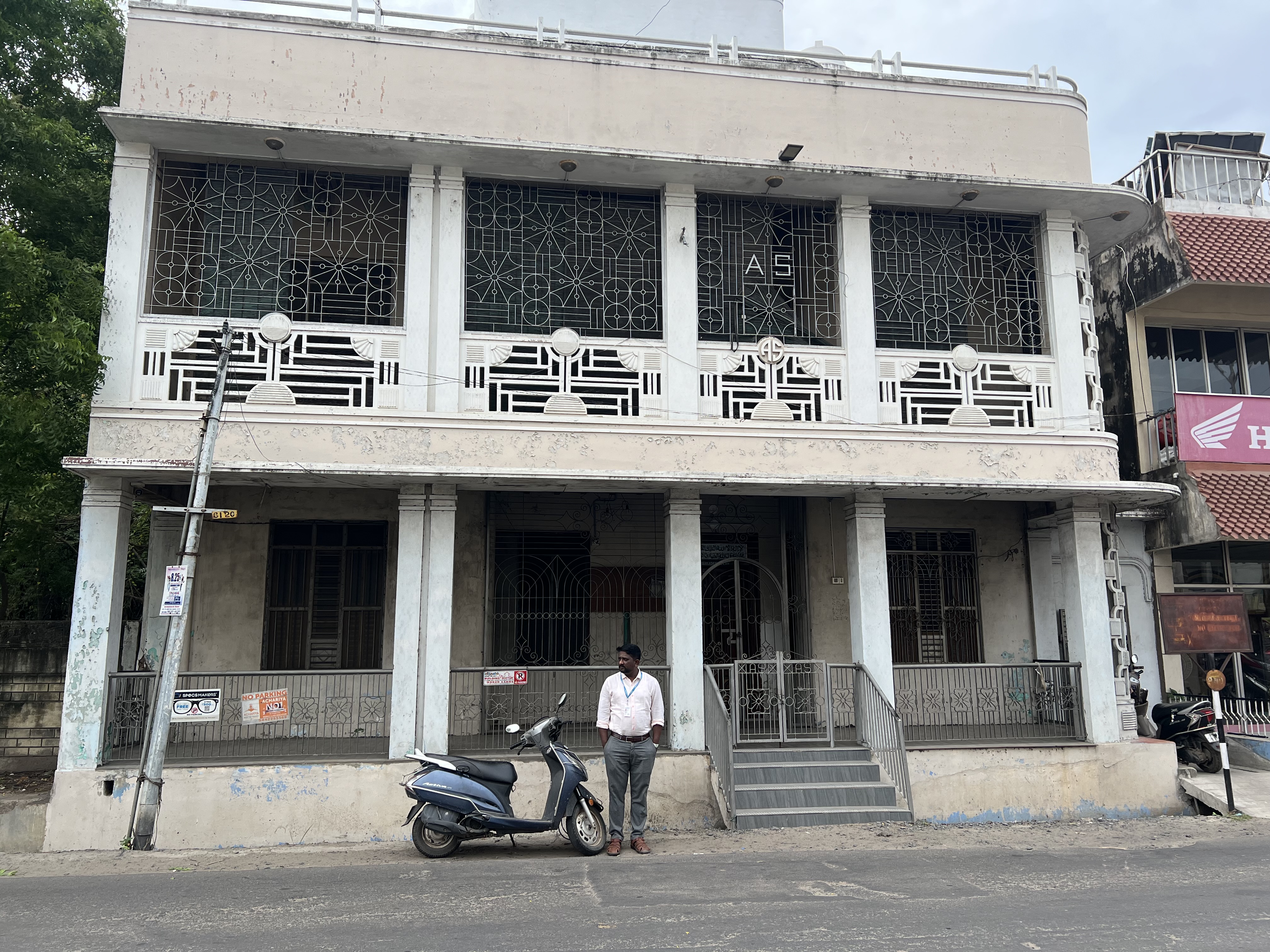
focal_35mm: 26
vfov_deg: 53.1
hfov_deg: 67.3
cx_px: 635
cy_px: 476
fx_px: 954
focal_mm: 5.7
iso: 50
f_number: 1.5
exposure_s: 1/1553
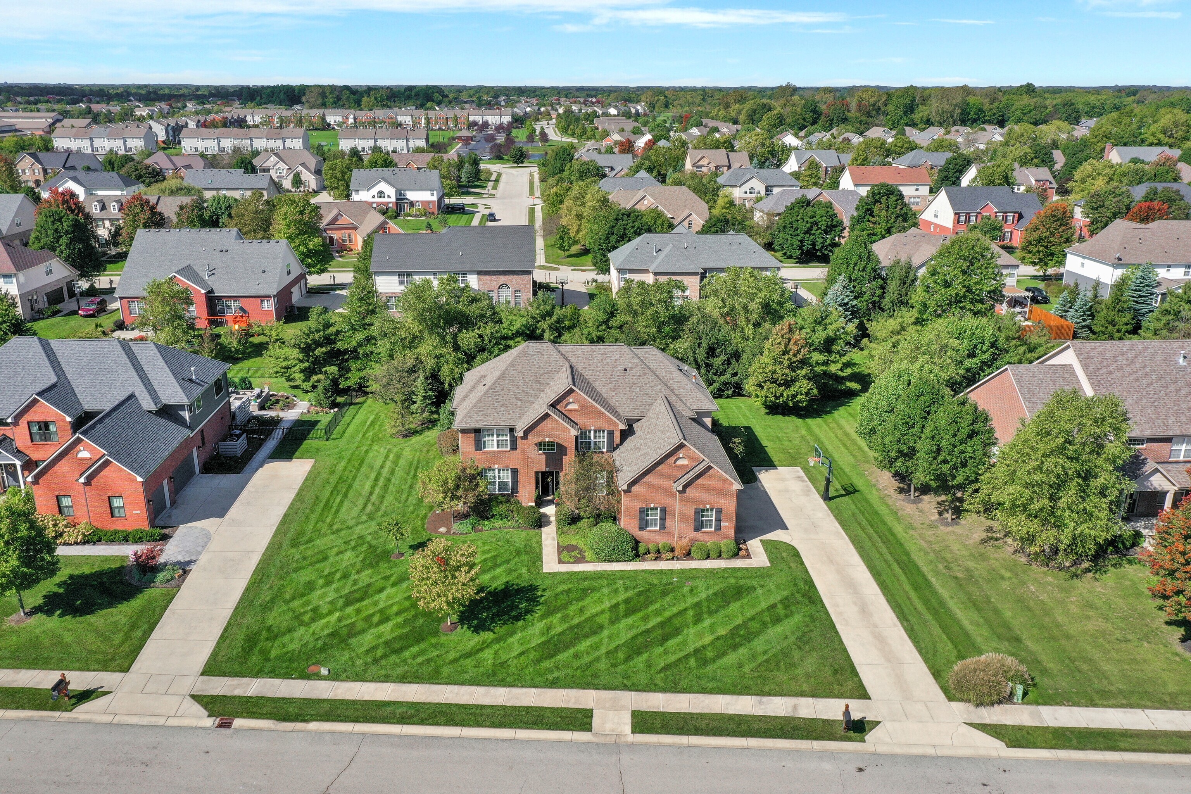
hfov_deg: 65.5
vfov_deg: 46.4
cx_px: 596
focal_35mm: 28
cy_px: 397
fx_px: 926
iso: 100
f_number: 6.3
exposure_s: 1/500
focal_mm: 10.26
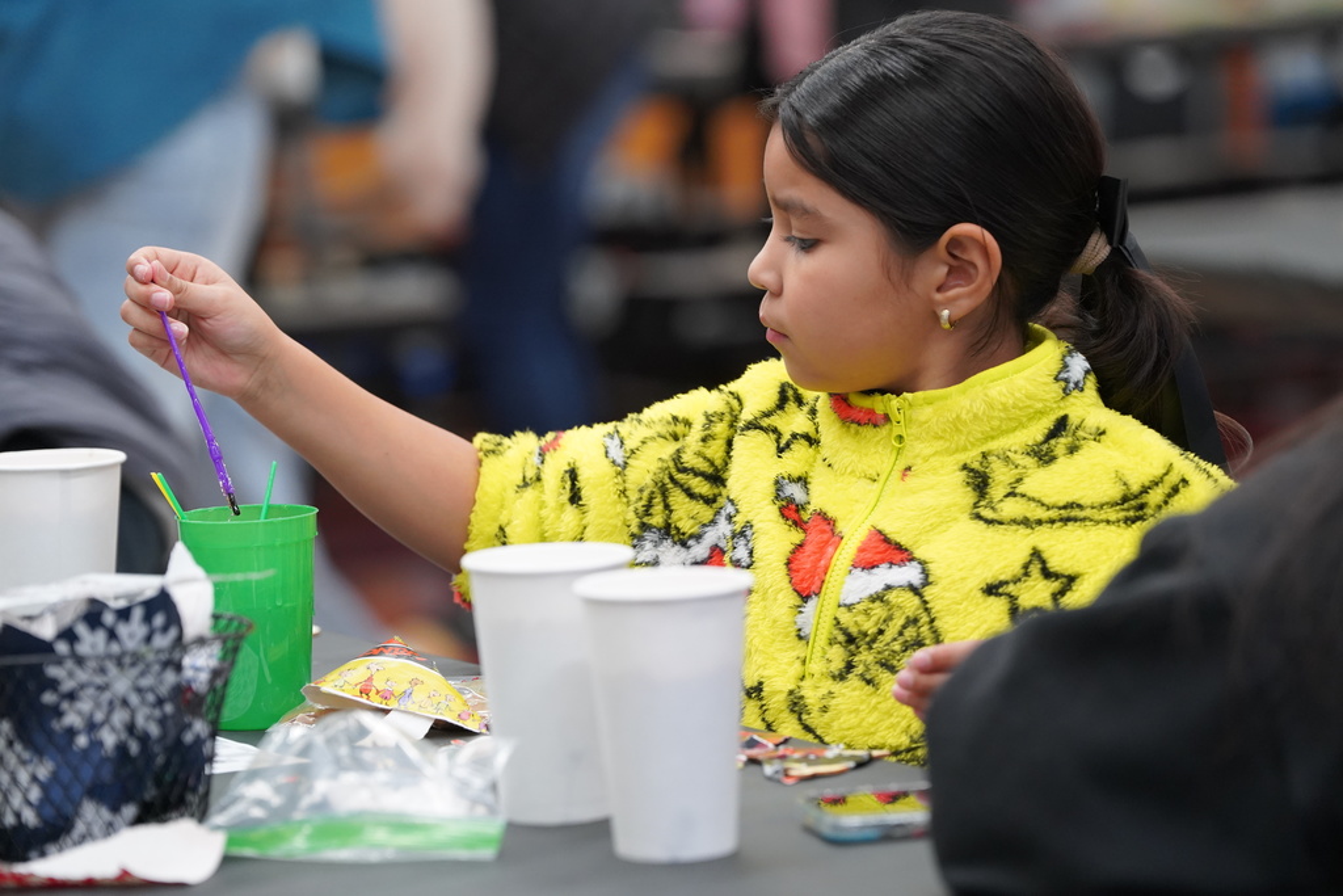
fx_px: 6566
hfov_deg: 11.7
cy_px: 448
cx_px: 672
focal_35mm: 176
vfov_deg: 7.8
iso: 3200
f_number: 4
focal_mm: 176
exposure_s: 1/200
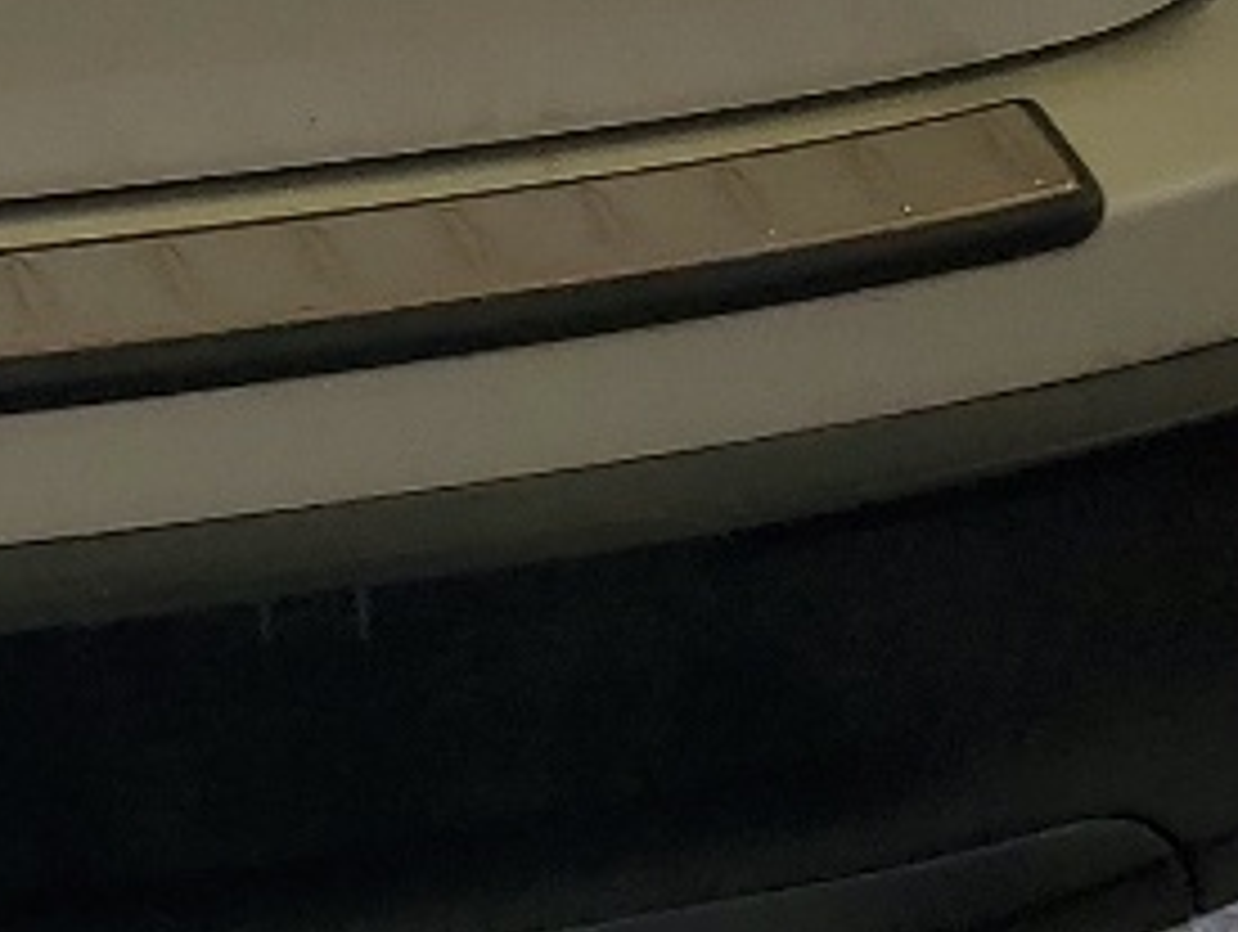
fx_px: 5407
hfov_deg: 12.4
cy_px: -1022
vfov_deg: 9.2
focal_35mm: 151
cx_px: -648
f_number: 1.5
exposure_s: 1/286
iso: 50
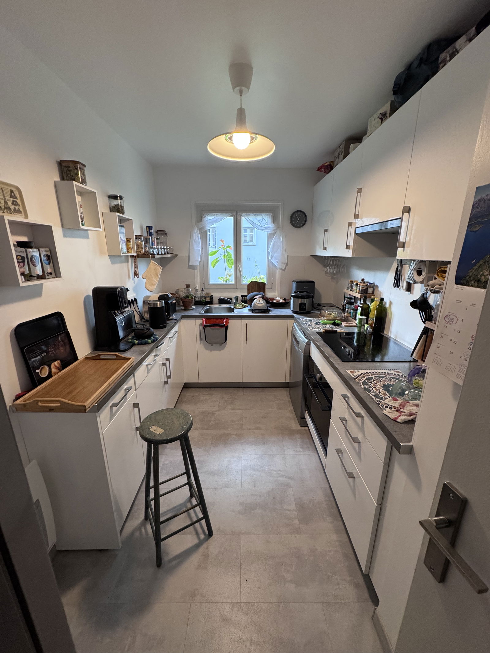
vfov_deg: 102.1
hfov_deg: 85.7
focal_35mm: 14
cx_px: 245
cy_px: 326
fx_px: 264
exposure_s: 1/100
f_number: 2.2
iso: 250
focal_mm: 2.22
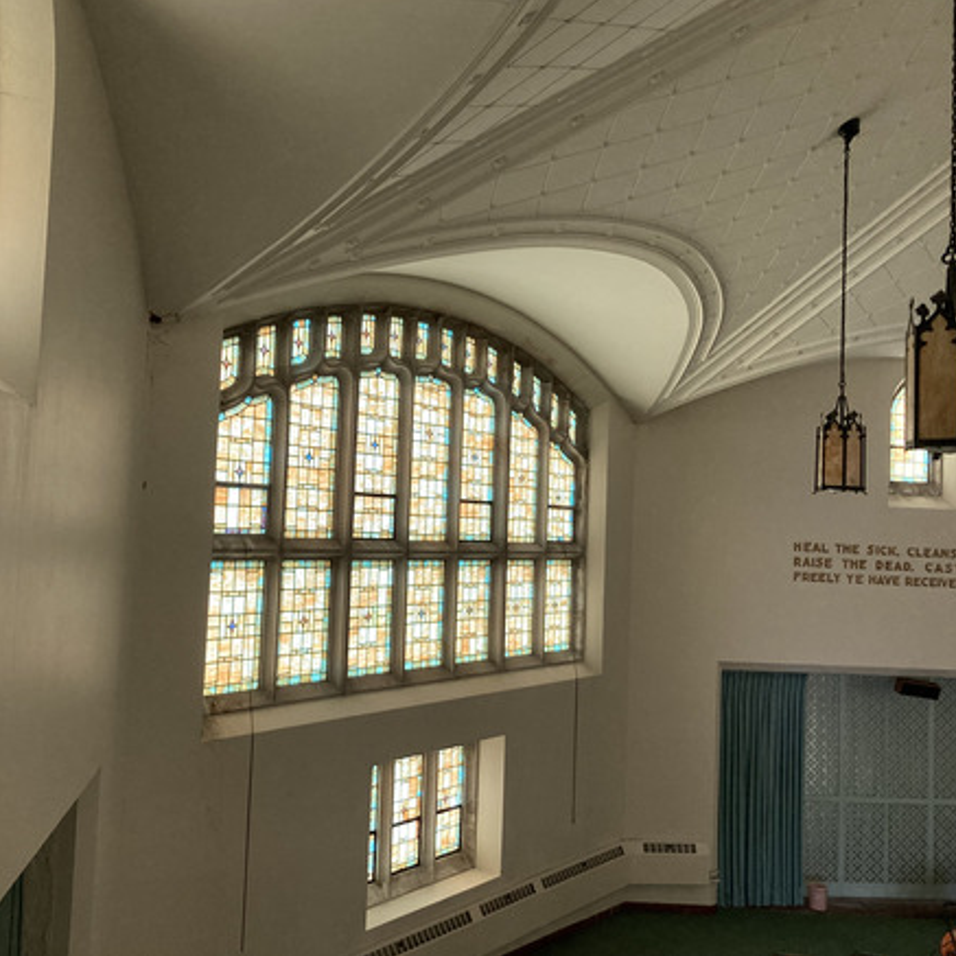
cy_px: 466
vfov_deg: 48.4
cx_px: 374
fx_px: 1062
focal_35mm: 34
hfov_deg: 48.1
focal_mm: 3.99
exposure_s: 1/60
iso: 320
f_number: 1.8
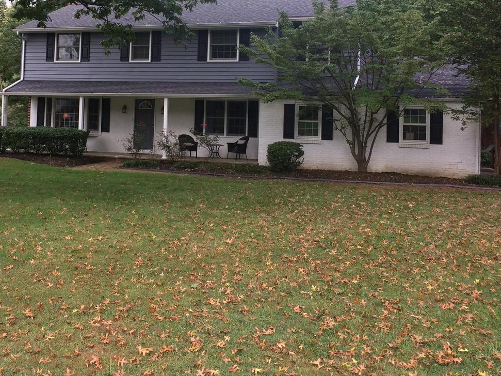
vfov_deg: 33.1
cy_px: 103
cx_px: 201
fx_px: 622
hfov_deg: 43.6
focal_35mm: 43
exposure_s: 1/289
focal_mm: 4.15
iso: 32
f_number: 2.2
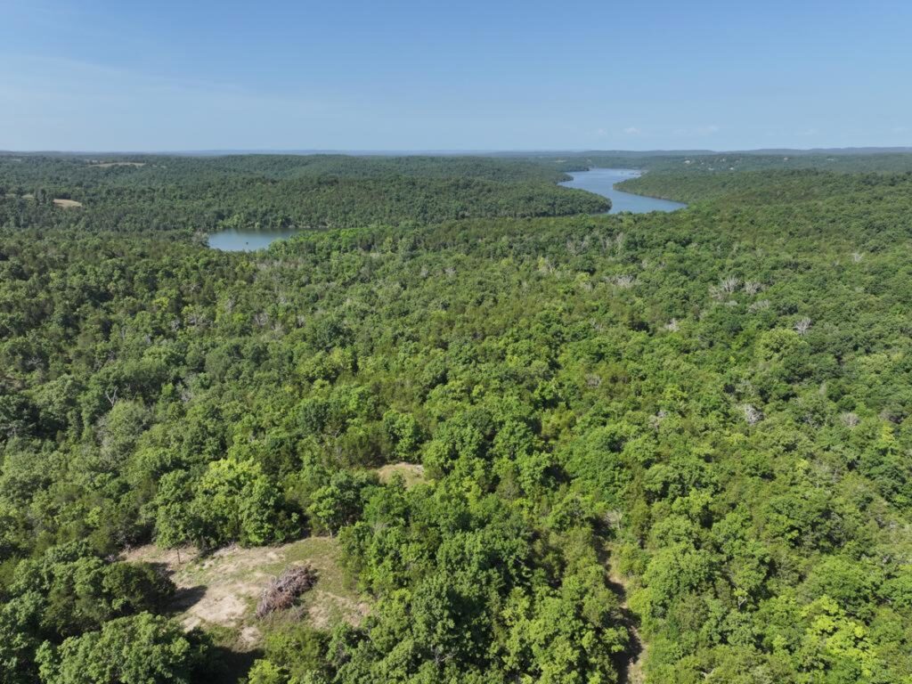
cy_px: 342
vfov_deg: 56.8
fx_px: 632
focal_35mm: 24
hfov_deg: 71.6
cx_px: 456
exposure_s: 1/1600
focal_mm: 12.29
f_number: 2.8
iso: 110
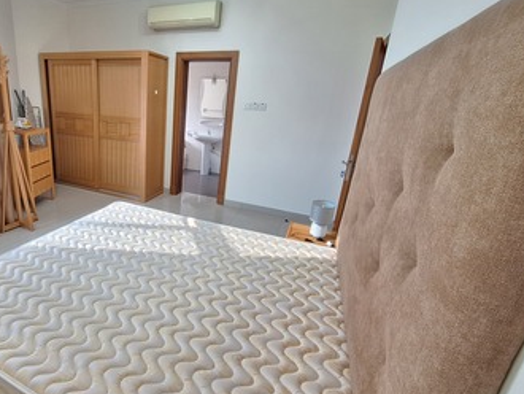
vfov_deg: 71.6
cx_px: 174
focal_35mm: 18
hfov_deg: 84.6
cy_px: 188
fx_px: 273
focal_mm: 1.74
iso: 100
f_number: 2.2
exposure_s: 1/50
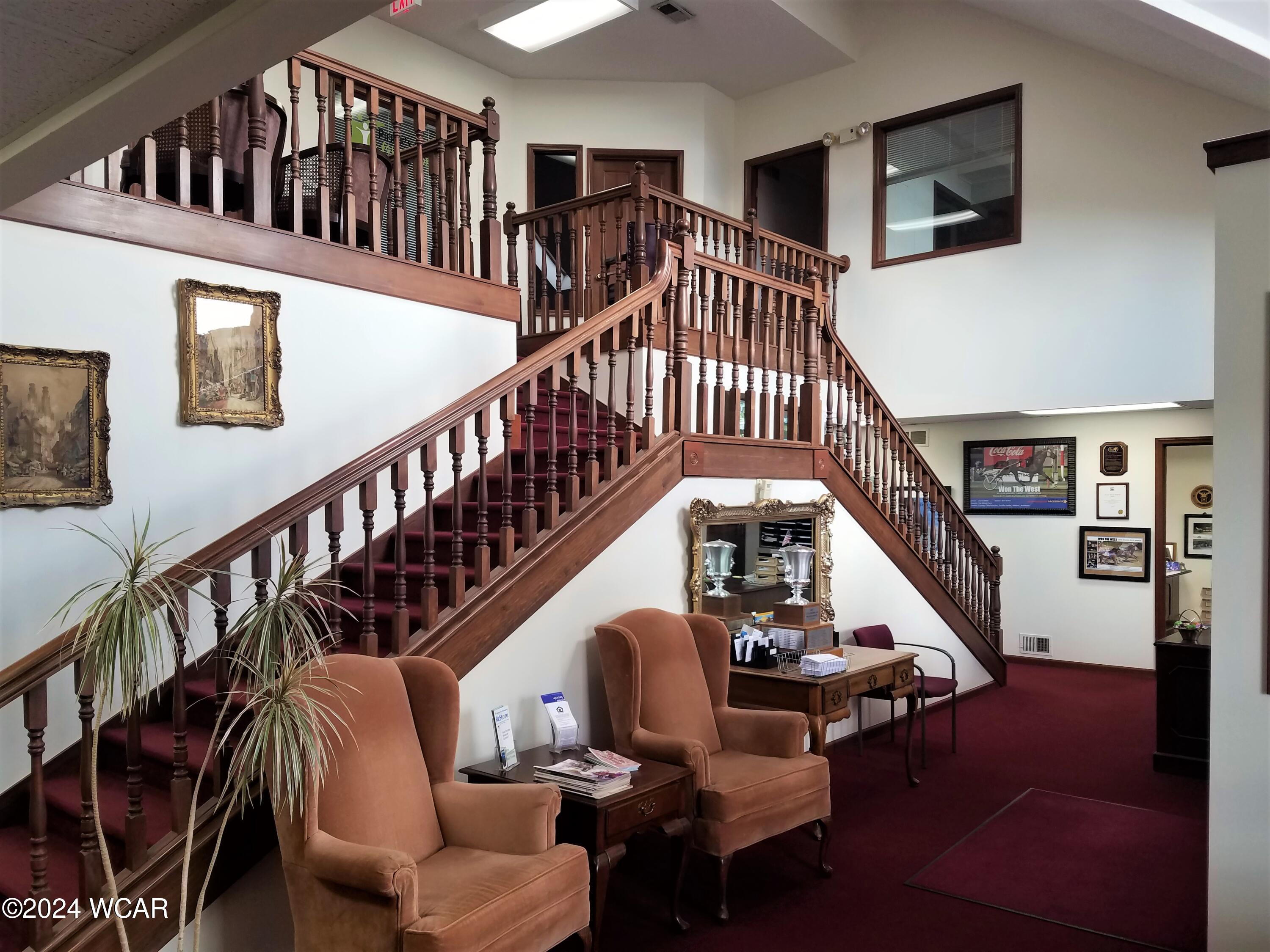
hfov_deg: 67.3
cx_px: 635
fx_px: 954
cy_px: 476
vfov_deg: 53.1
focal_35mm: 26
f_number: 1.7
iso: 50
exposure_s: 1/60
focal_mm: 4.2
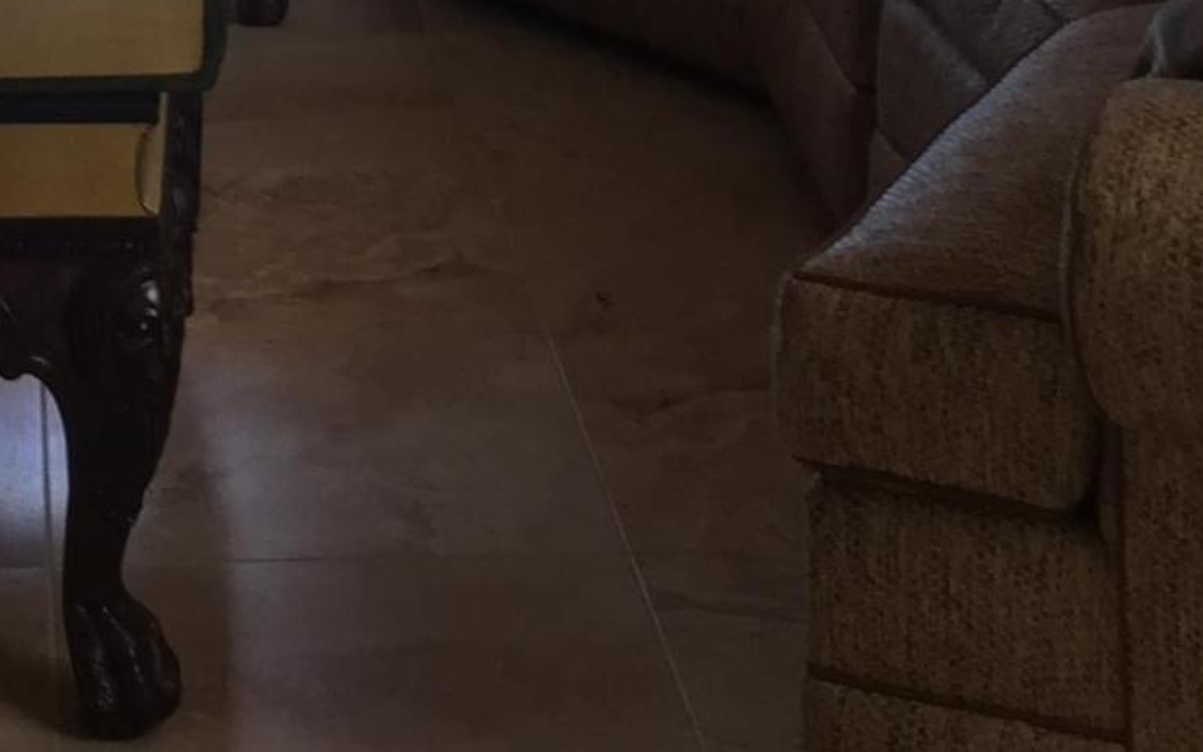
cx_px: 144
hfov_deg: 17.4
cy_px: -843
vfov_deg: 10.1
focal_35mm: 118
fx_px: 3869
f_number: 2.2
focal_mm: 4.15
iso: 32
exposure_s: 1/40
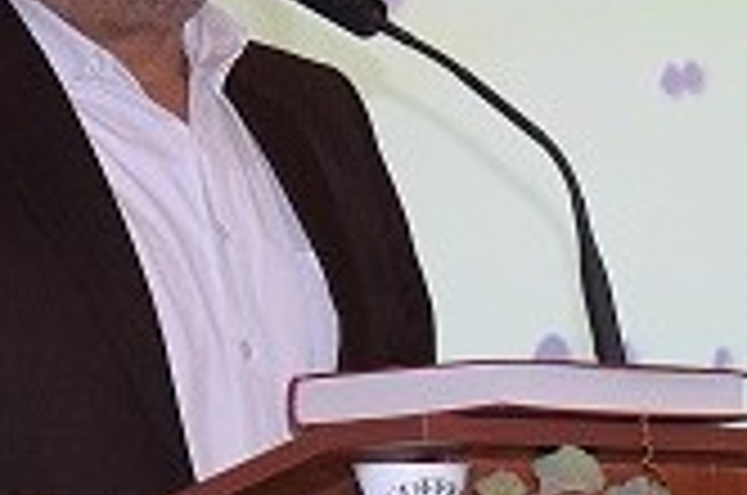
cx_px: 416
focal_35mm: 293
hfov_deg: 7.0
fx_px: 6068
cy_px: -88
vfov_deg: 4.7
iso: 1400
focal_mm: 52
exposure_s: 1/60
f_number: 5.6
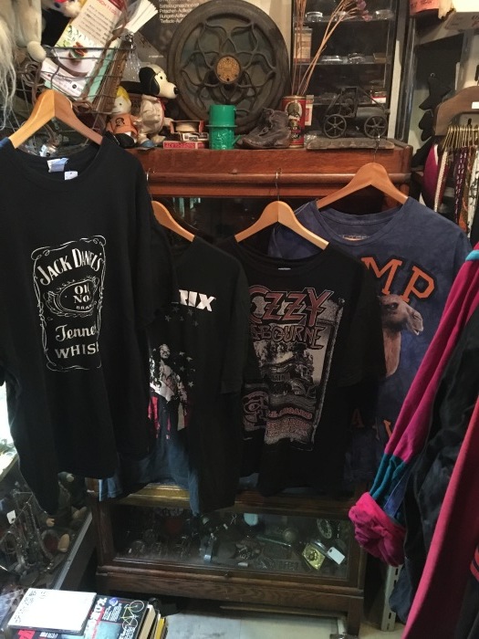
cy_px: 320
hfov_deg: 48.2
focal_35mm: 29
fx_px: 535
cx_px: 240
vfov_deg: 61.7
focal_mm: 4.15
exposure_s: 1/15
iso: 320
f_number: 2.2
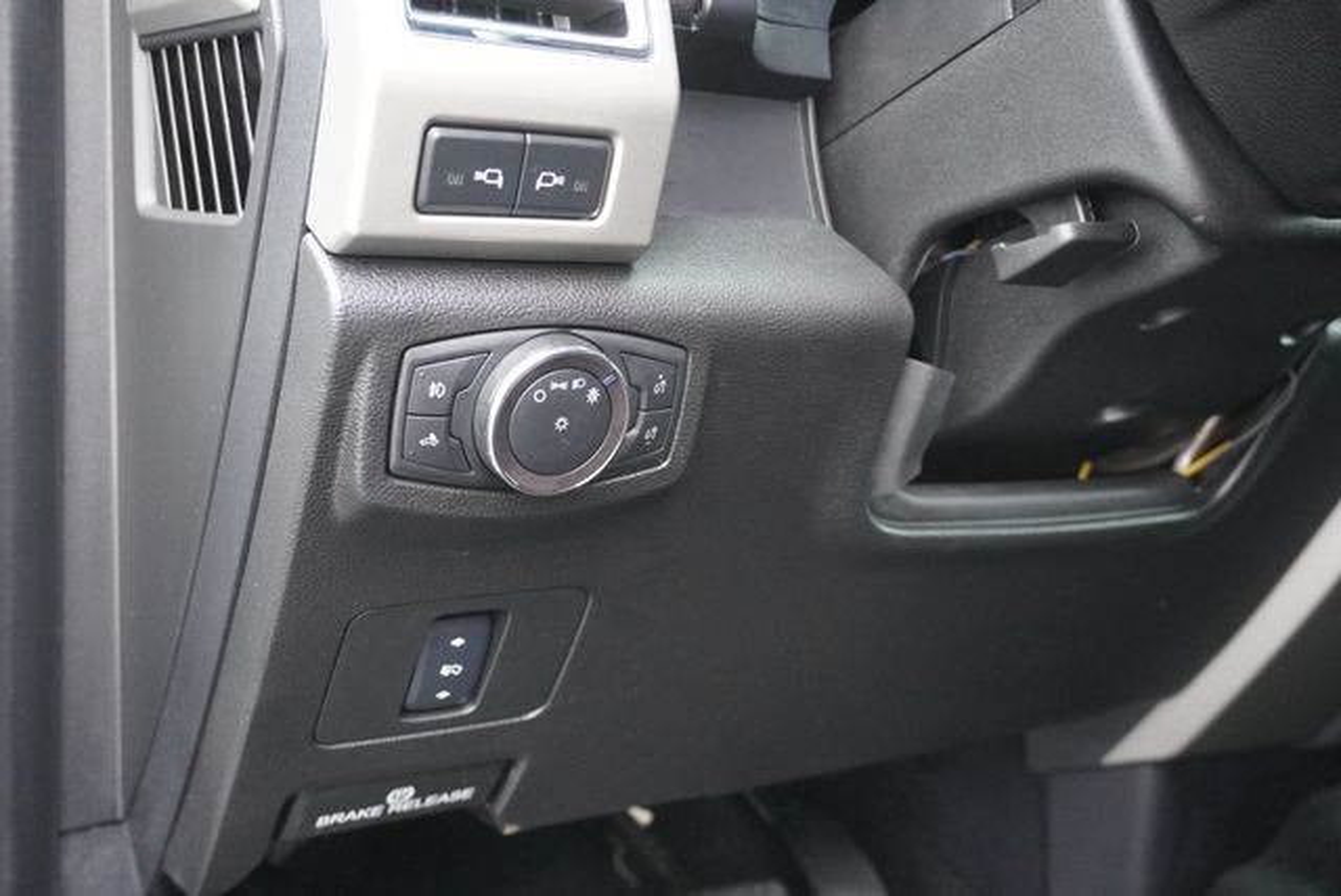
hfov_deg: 51.2
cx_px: 670
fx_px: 1398
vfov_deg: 35.6
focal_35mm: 38
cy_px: 448
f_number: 4.5
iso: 5000
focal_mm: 25
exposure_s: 1/160
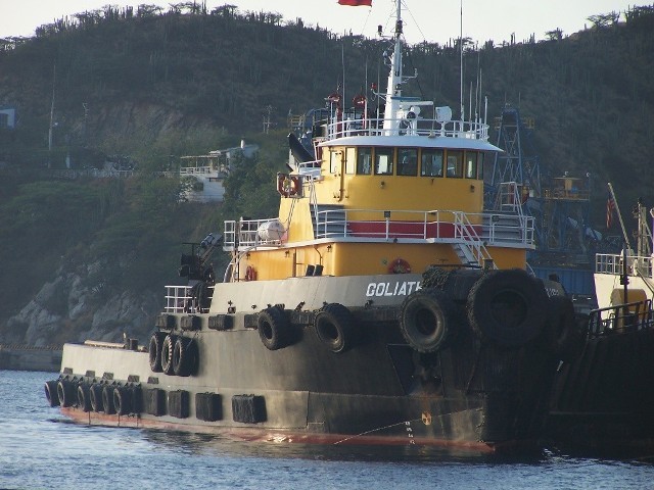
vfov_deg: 4.8
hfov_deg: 6.5
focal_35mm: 307
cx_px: 327
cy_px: 245
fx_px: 5800
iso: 80
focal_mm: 51
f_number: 3.6
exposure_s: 1/320
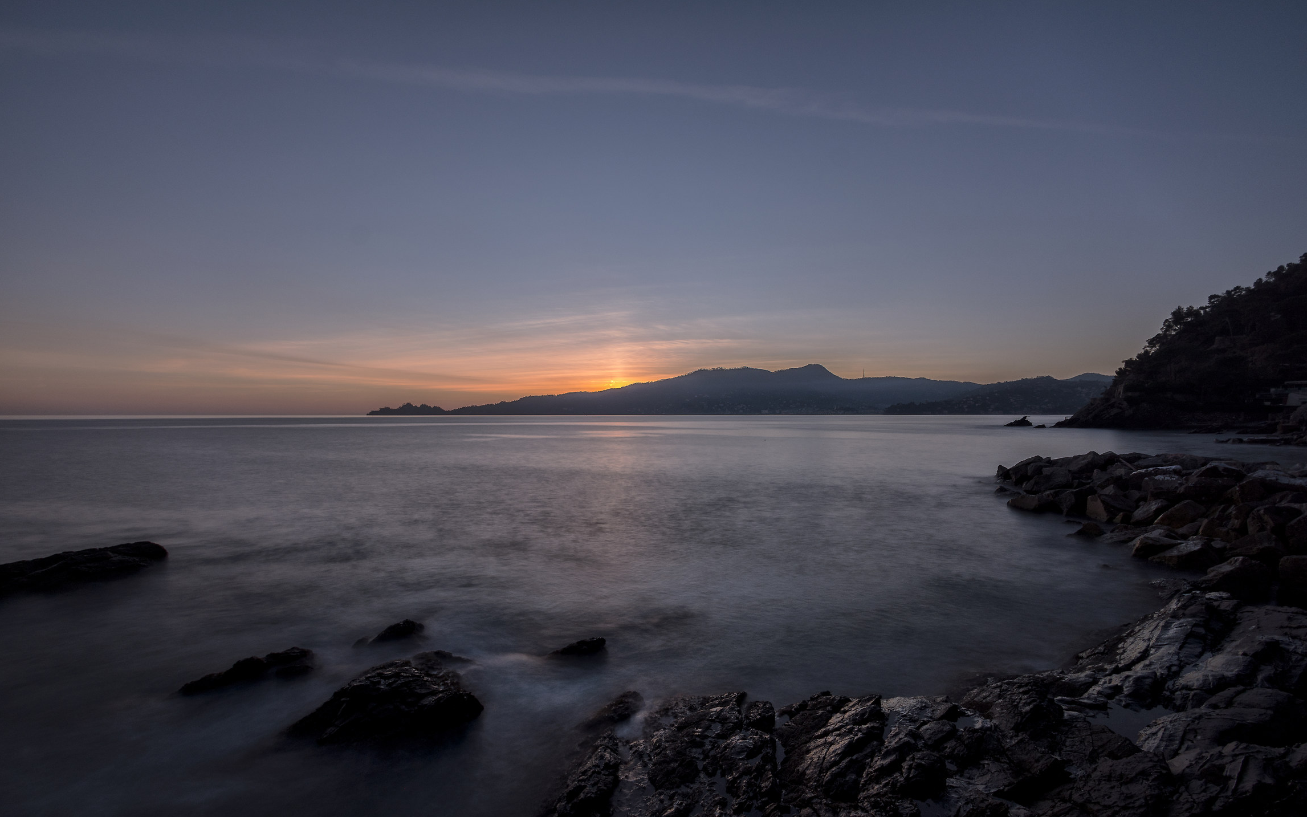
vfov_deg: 71.1
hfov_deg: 97.8
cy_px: 448
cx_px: 674
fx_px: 570
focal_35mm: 16
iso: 100
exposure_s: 13
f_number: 7.1
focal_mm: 10
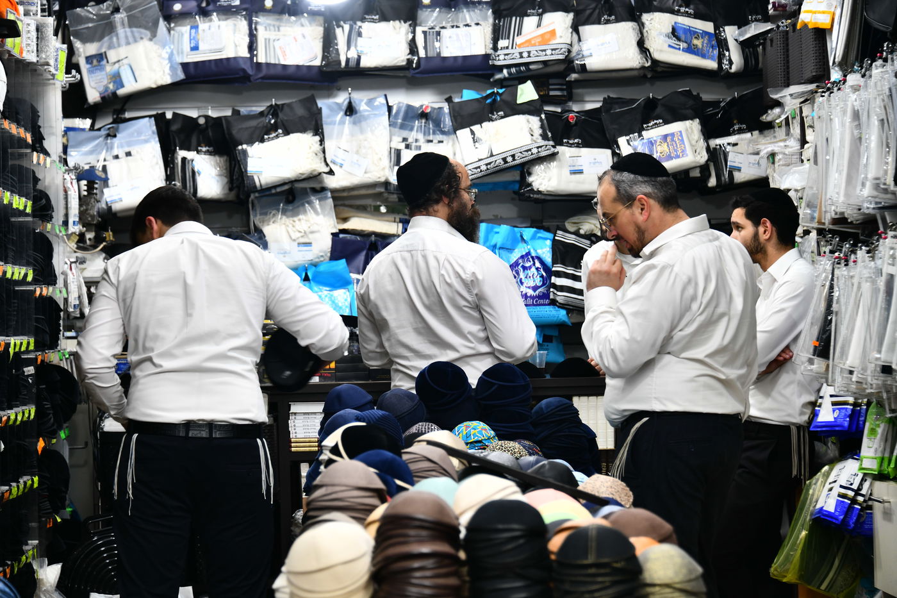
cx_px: 448
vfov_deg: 11.2
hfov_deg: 16.8
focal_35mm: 122
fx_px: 3039
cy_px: 299
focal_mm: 122
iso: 500
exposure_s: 1/160
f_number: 5.6
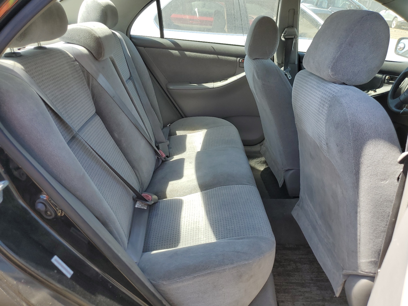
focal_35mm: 26
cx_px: 204
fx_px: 306
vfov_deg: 53.1
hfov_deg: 67.3
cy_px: 153
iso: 50
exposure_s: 1/625
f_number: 1.5
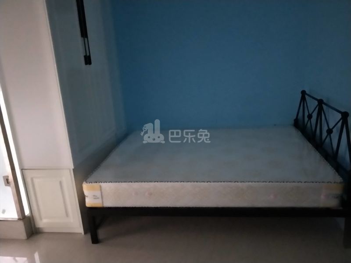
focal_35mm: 32
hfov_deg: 56.8
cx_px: 176
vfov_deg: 44.2
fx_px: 324
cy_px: 132
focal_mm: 5.5
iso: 1220
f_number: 1.7
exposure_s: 1/25
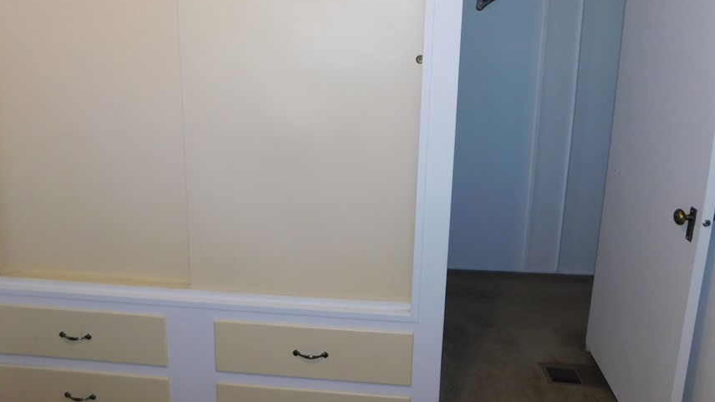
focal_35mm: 30
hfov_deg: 64.1
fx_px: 569
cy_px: 123
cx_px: 314
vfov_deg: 38.3
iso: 140
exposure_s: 1/30
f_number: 3
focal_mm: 4
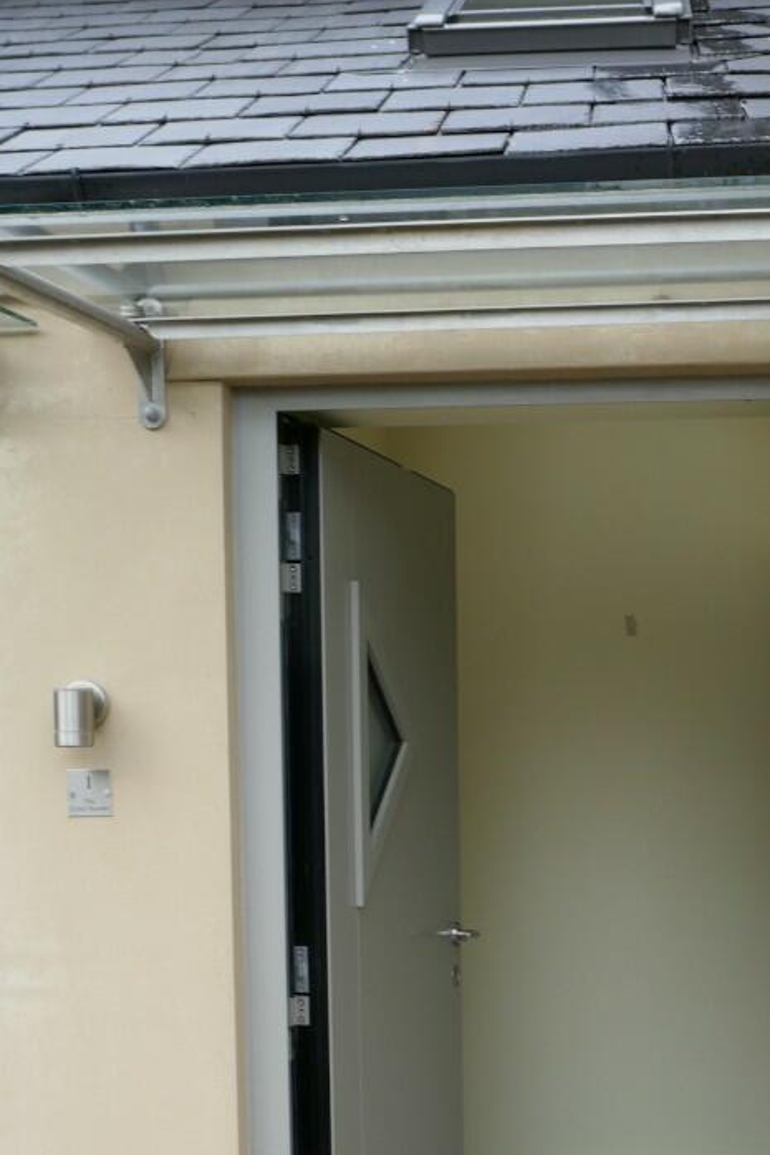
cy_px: 825
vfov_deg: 41.0
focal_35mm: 47
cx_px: 526
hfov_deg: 28.4
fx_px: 1507
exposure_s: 1/80
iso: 250
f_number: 6.3
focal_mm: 11.7
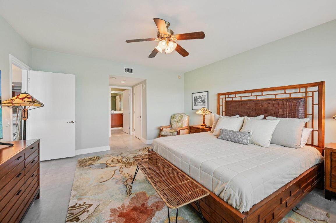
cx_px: 168
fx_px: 131
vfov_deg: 81.1
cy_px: 112
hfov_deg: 104.3
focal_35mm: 14
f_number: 8
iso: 800
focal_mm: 14
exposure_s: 1/40
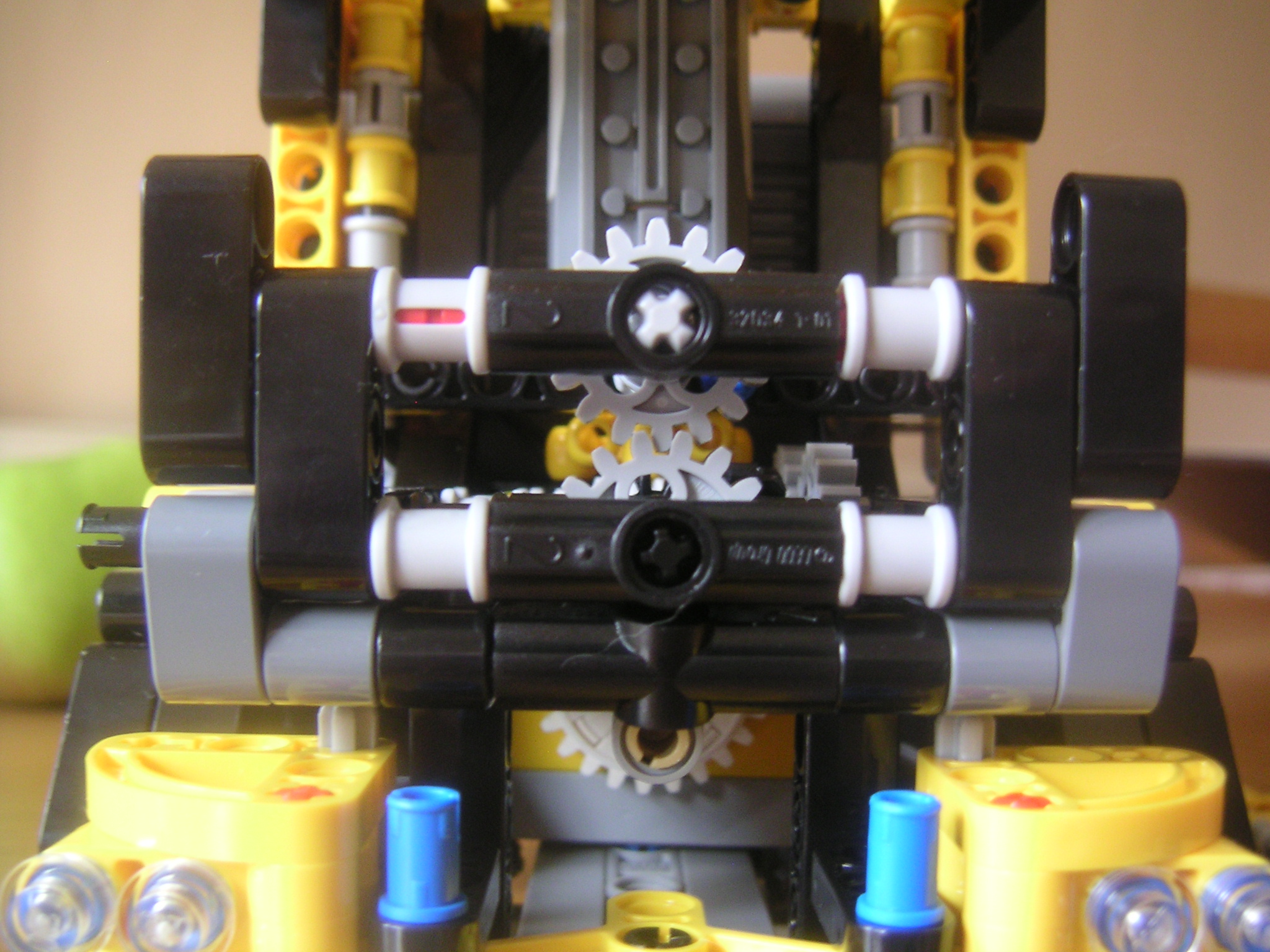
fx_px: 1357
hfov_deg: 50.1
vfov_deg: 38.7
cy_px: 476
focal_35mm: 37
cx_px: 635
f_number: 2.8
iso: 100
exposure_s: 1/8
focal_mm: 5.7
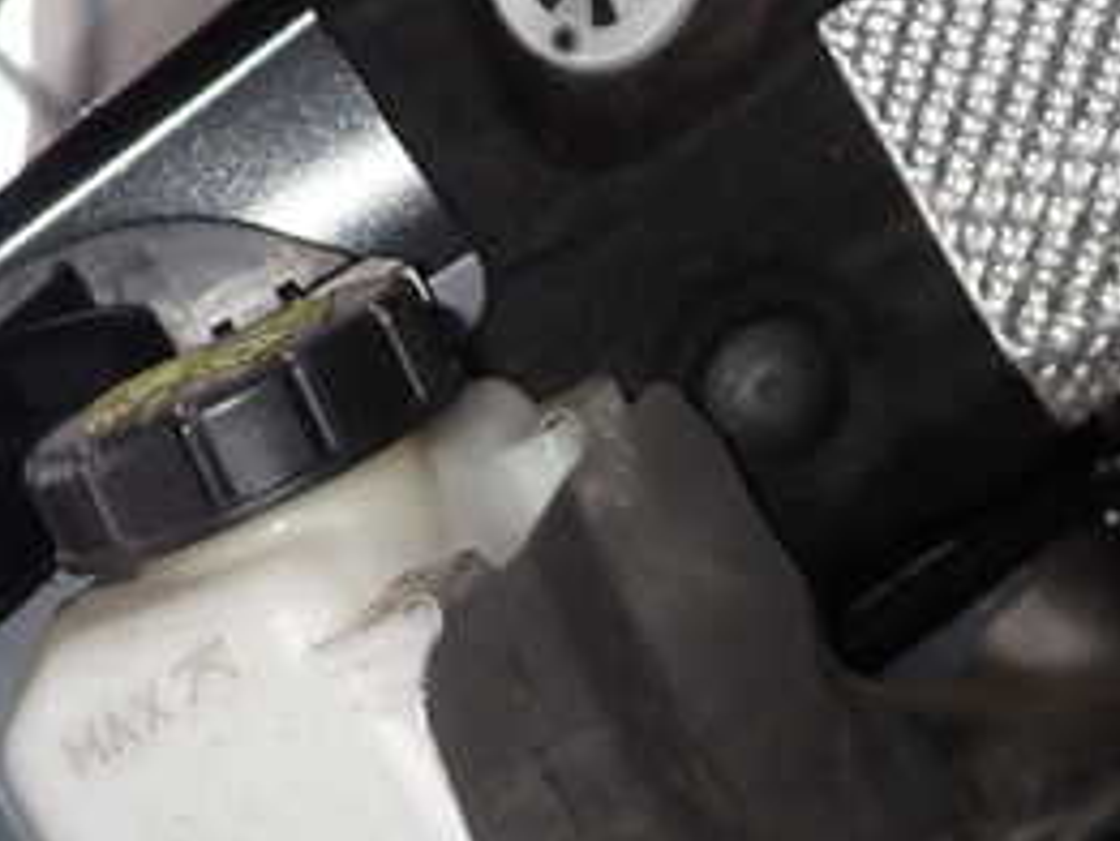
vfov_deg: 20.4
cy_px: 923
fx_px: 2234
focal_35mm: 69
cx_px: 386
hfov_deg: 28.0
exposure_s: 1/30
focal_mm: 5.4
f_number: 6.3
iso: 200
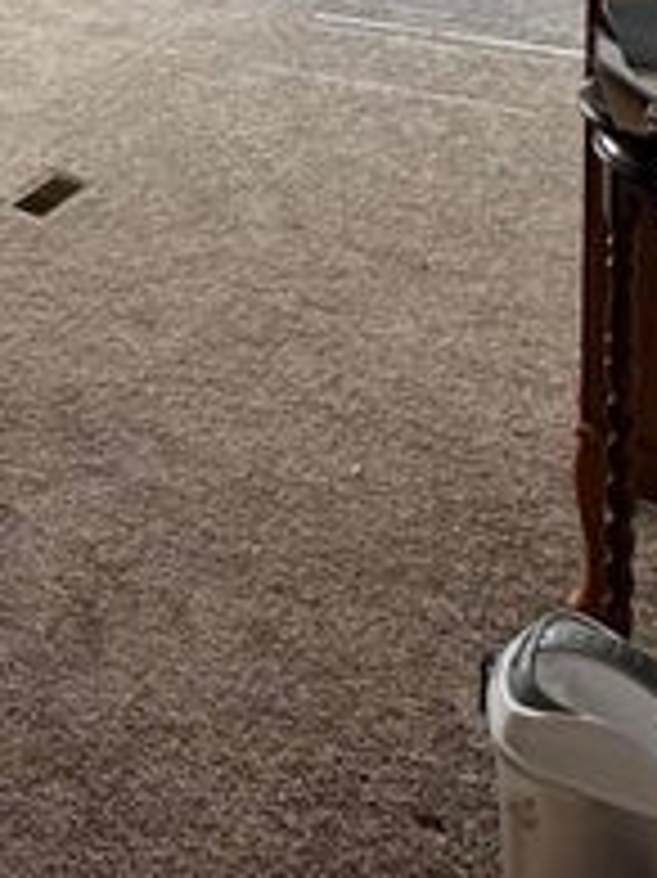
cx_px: -216
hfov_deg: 26.3
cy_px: -347
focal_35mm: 46
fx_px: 1165
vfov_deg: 29.8
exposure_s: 1/100
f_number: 2.2
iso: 40
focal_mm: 2.22
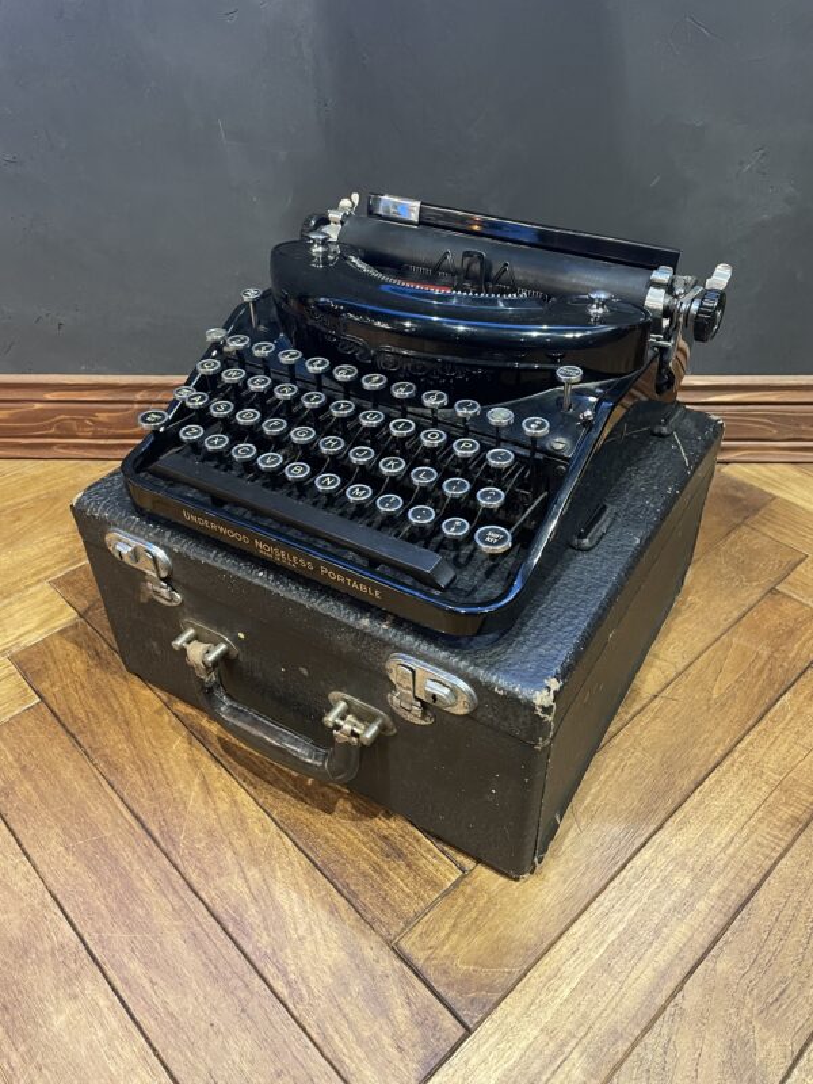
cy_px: 542
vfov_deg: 67.3
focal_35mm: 26
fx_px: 814
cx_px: 406
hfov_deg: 53.1
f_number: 1.6
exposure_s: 1/33
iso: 500
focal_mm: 4.2
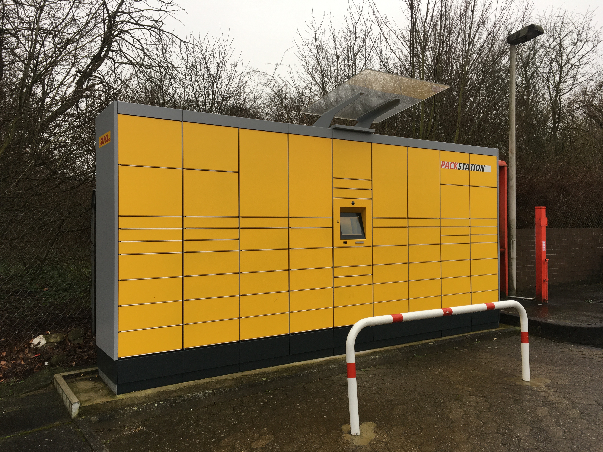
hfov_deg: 61.7
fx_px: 505
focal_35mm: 29
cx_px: 302
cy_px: 226
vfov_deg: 48.2
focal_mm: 4.15
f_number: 2.2
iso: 32
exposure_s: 1/100
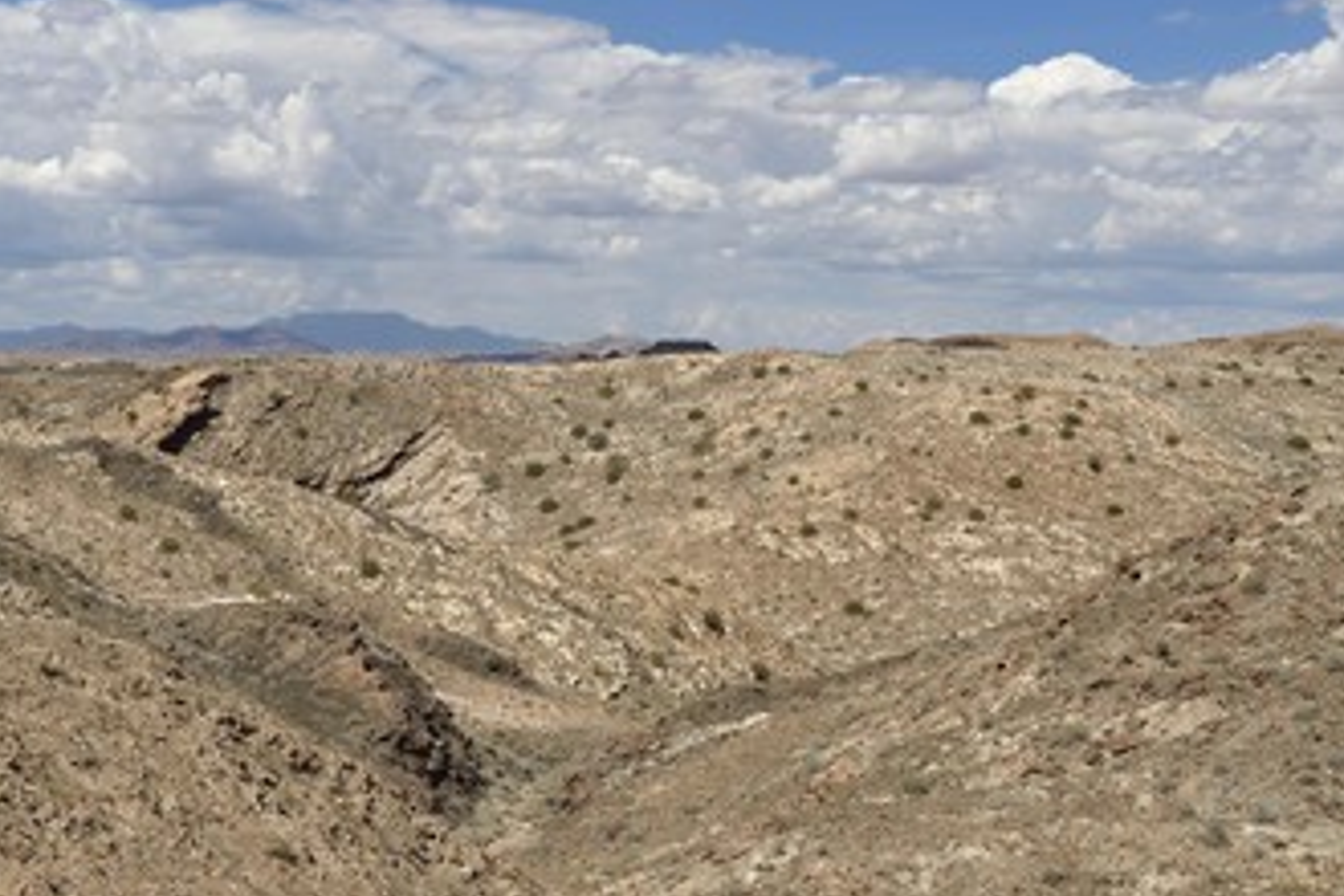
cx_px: 554
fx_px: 2277
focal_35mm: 61
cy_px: 391
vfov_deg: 22.2
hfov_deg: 32.8
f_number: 6.3
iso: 400
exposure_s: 1/3200
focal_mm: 48
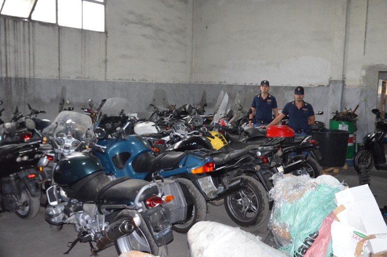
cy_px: 128
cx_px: 194
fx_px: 354
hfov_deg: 57.3
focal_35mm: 33
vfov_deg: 39.8
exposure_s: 1/60
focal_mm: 22
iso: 3200
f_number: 3.8
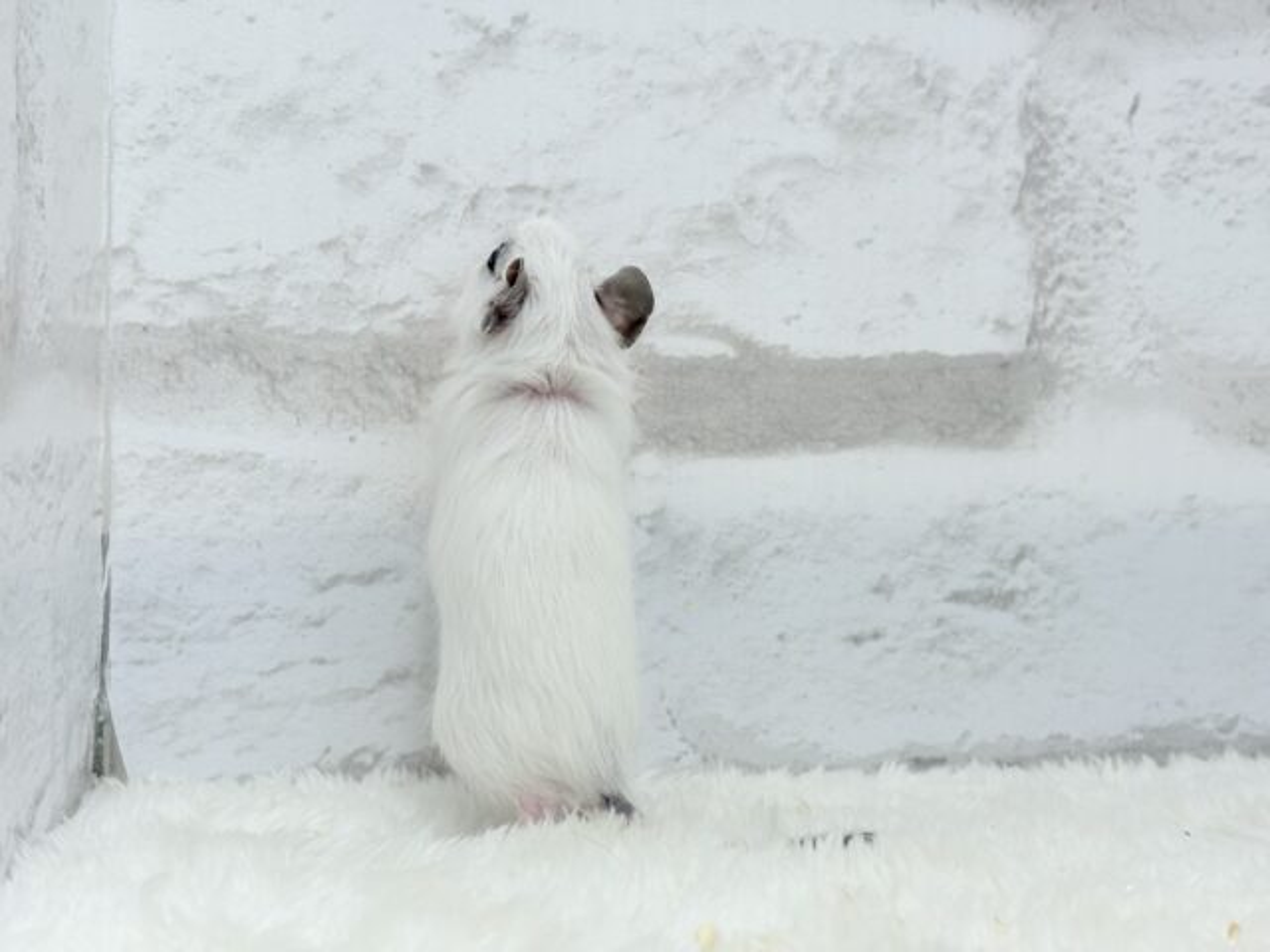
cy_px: 476
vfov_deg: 28.0
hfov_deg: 36.8
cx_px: 635
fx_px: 1908
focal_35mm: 52
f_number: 1.6
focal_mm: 5.96
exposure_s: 1/100
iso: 64
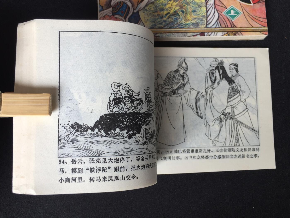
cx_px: 145
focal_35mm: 29
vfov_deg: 48.2
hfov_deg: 61.7
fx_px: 243
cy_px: 109
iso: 32
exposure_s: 1/100
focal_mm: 4.15
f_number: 2.2
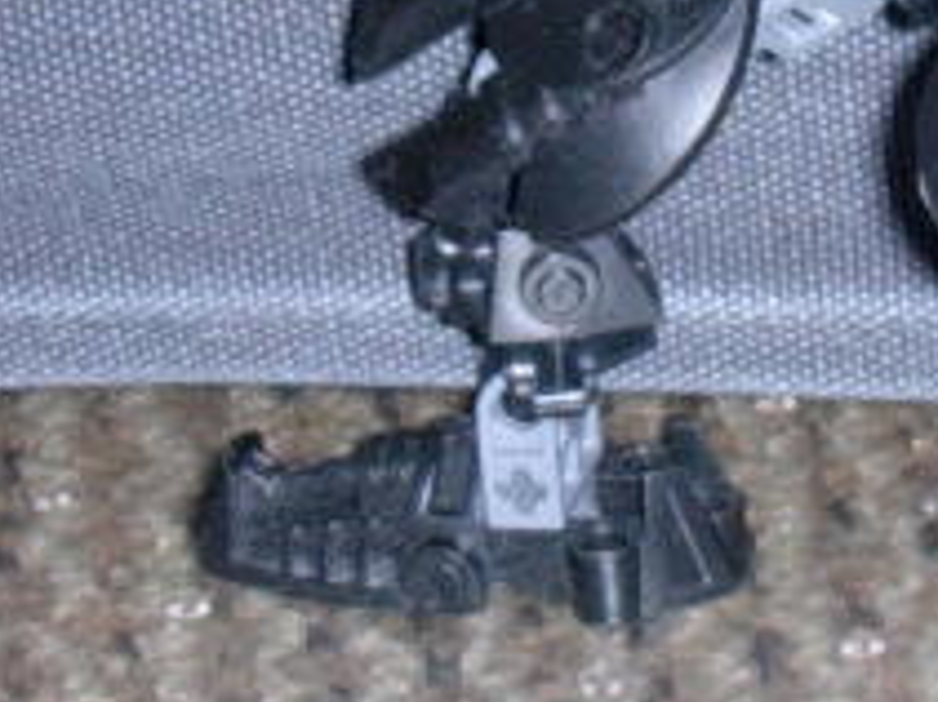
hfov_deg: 9.2
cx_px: 791
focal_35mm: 215
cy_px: -262
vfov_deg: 6.8
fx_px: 5823
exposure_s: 1/64
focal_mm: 6.7
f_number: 2.9
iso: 70
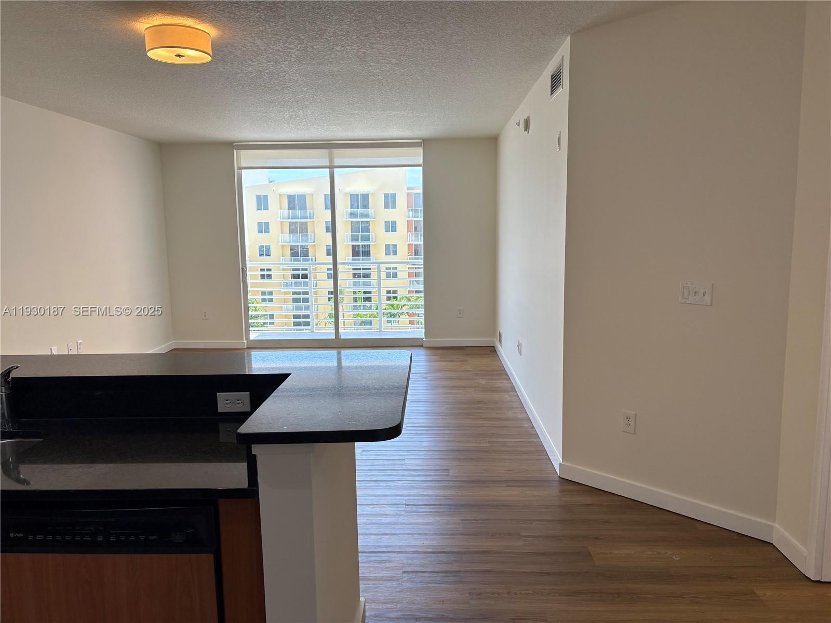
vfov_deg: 53.1
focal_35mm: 26
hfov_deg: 67.3
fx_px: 624
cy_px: 312
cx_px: 416
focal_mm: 5.96
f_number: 1.6
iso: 64
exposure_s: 1/241
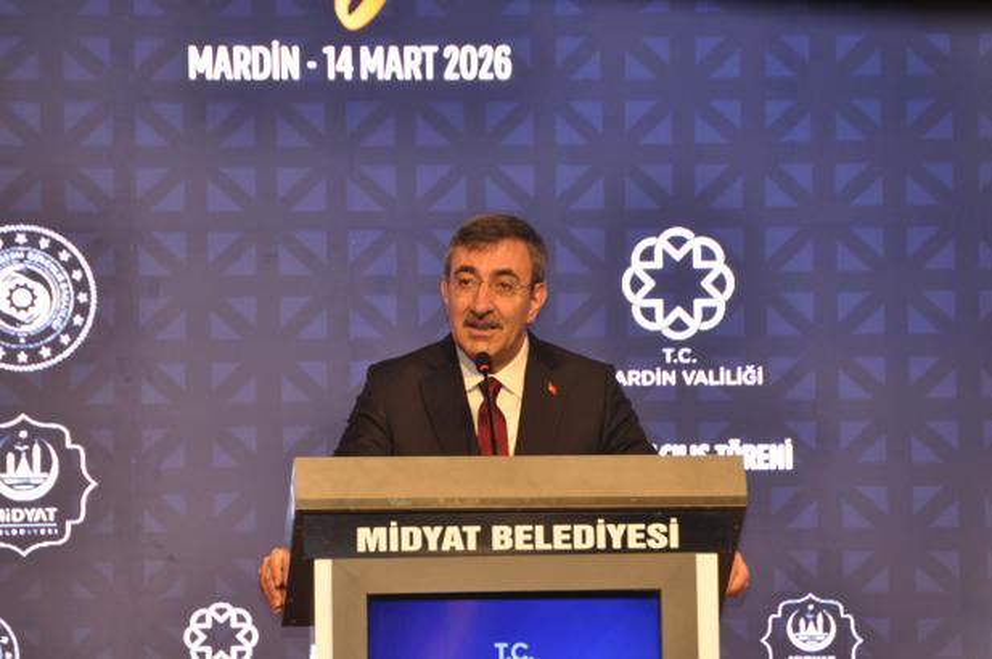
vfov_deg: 4.6
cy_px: 330
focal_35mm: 300
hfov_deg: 6.9
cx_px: 496
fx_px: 8258
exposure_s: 1/30
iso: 500
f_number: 5.6
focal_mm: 200
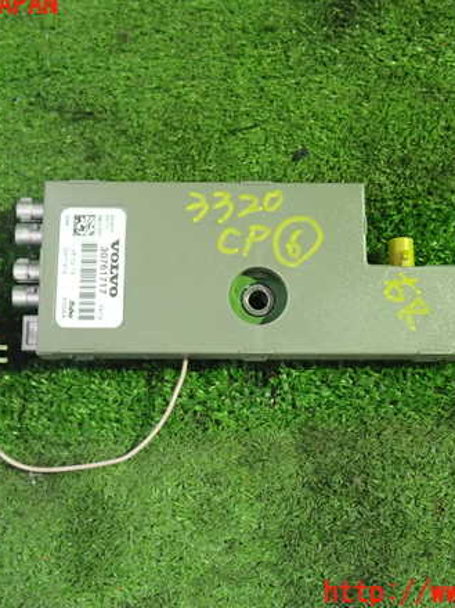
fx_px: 719
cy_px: 299
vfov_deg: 45.8
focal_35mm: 41
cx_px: 221
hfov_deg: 35.1
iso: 640
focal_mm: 5.4
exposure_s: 1/30
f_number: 2.3
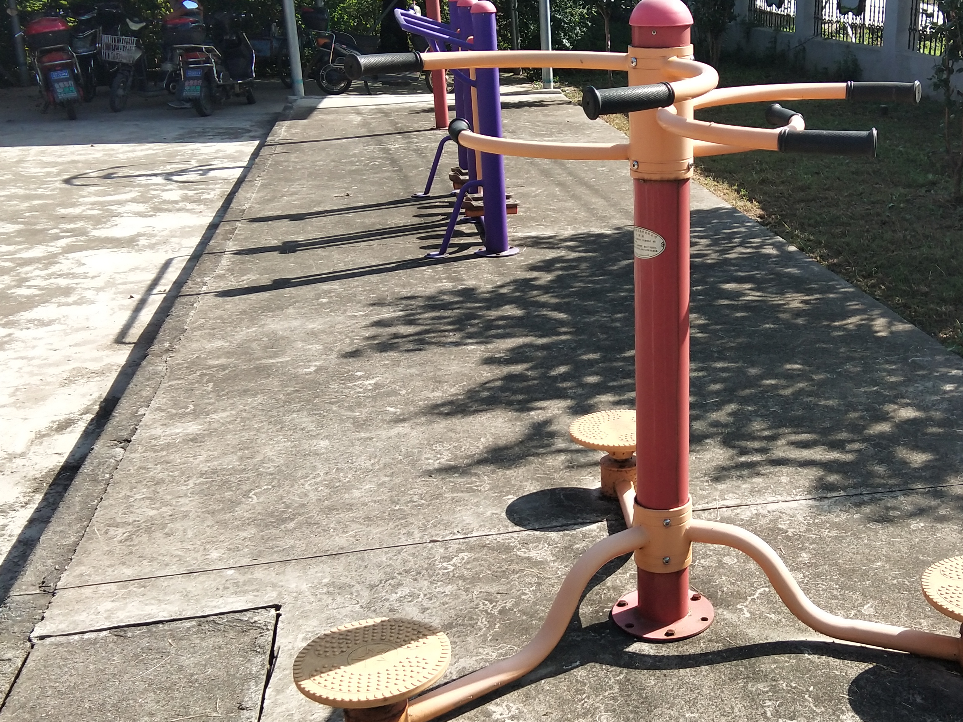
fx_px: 1419
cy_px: 344
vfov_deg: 28.5
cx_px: 677
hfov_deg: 36.9
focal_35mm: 51
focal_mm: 3.69
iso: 50
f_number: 2.2
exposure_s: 1/554
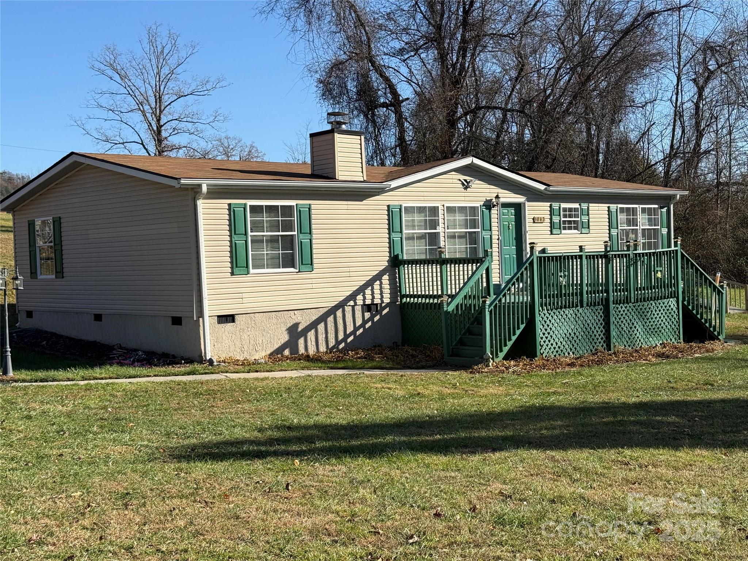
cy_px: 280
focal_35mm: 48
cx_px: 374
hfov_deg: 39.7
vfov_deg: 30.3
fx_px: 1037
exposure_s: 1/3704
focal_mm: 6.76
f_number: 1.78
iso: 64
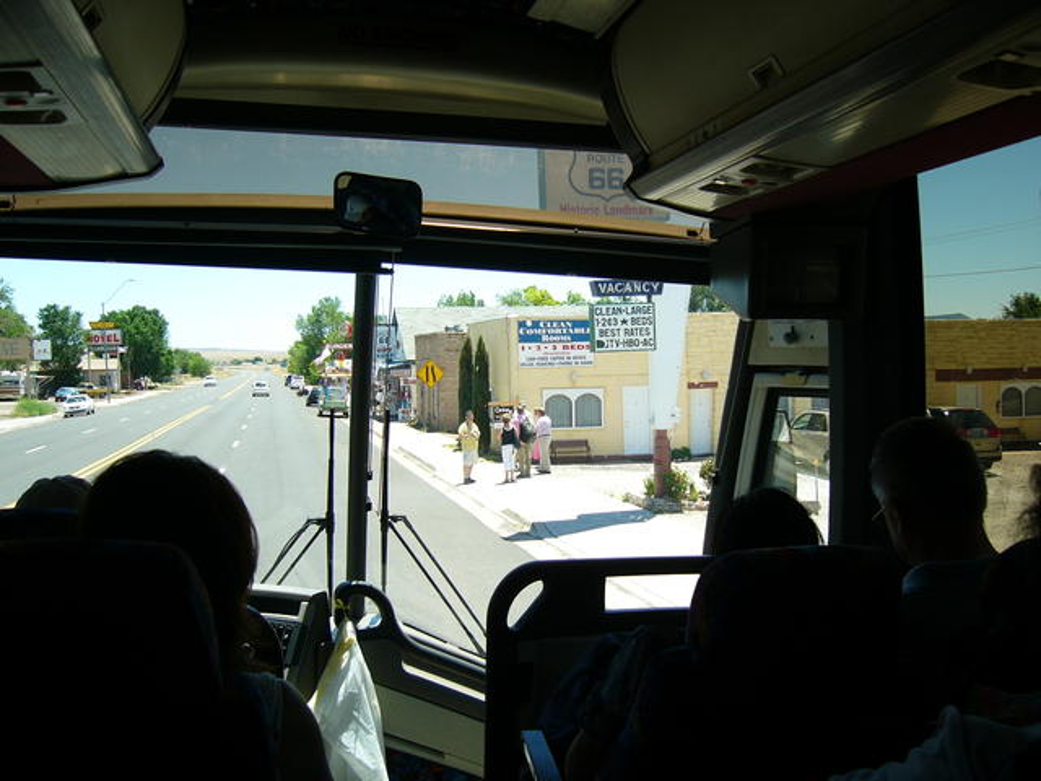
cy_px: 390
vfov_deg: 40.7
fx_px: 1053
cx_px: 520
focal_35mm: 35
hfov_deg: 52.6
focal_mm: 5.8
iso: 50
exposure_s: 1/320
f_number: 2.8
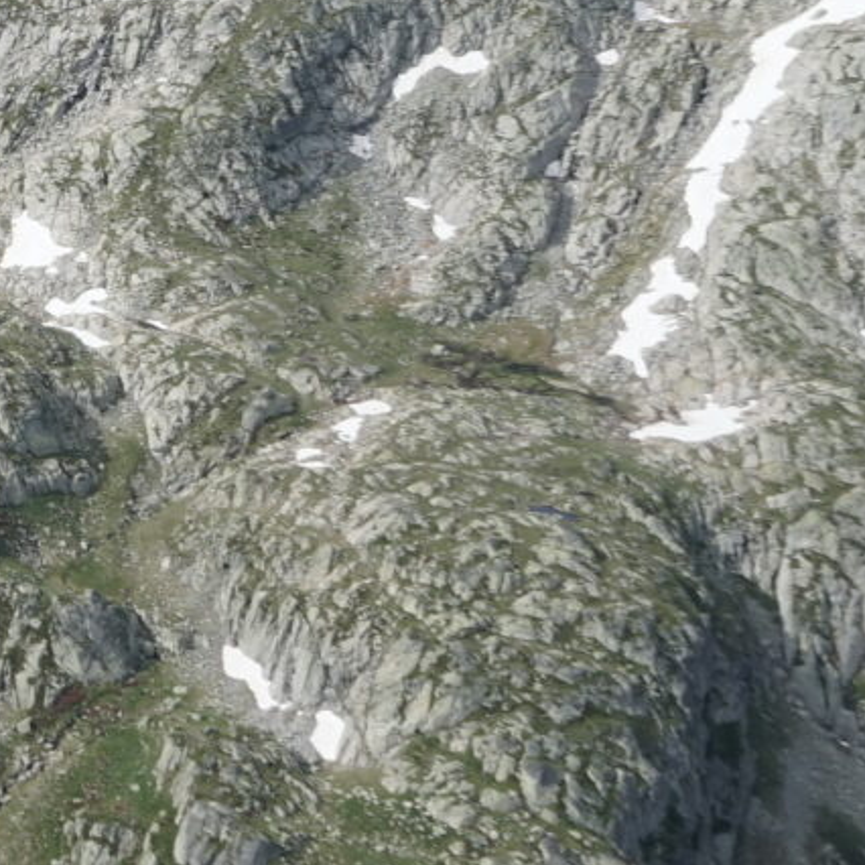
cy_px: -17
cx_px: -804
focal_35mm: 143
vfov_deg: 12.1
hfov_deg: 11.2
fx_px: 4043
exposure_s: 1/320
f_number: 9
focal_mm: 28
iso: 200
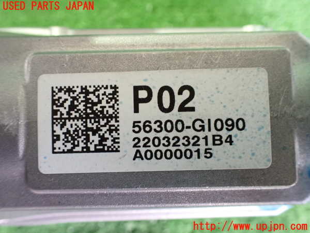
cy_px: 116
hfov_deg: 60.0
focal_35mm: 30
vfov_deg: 46.8
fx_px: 269
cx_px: 155
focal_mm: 5.4
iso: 1250
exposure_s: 1/30
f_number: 2.3
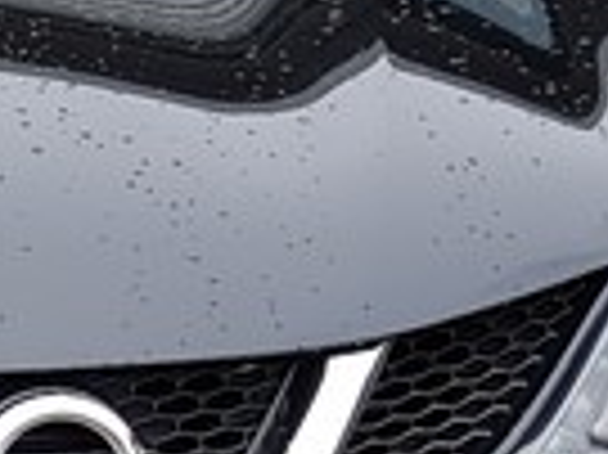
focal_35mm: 154
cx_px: -437
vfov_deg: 9.6
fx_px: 2702
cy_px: 355
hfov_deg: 12.0
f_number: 1.7
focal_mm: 4.2
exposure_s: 1/474
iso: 40
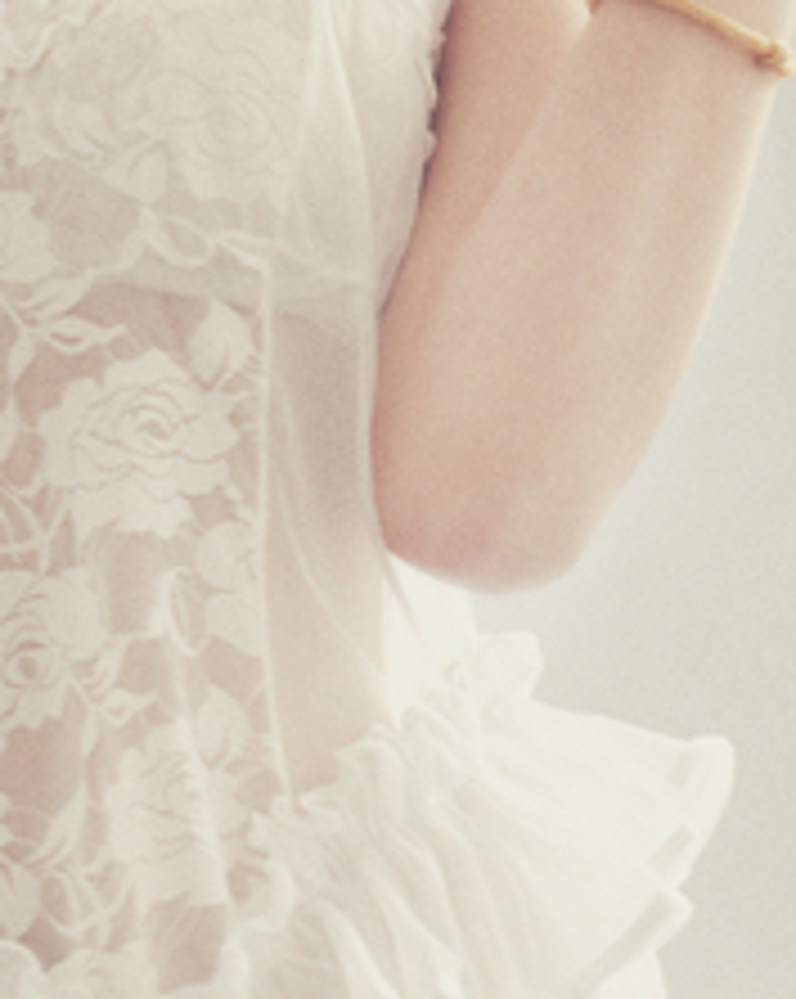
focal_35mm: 260
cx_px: 155
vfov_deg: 7.4
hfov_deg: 5.9
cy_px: 486
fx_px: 7672
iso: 100
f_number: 7.1
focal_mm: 60
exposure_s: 1/125
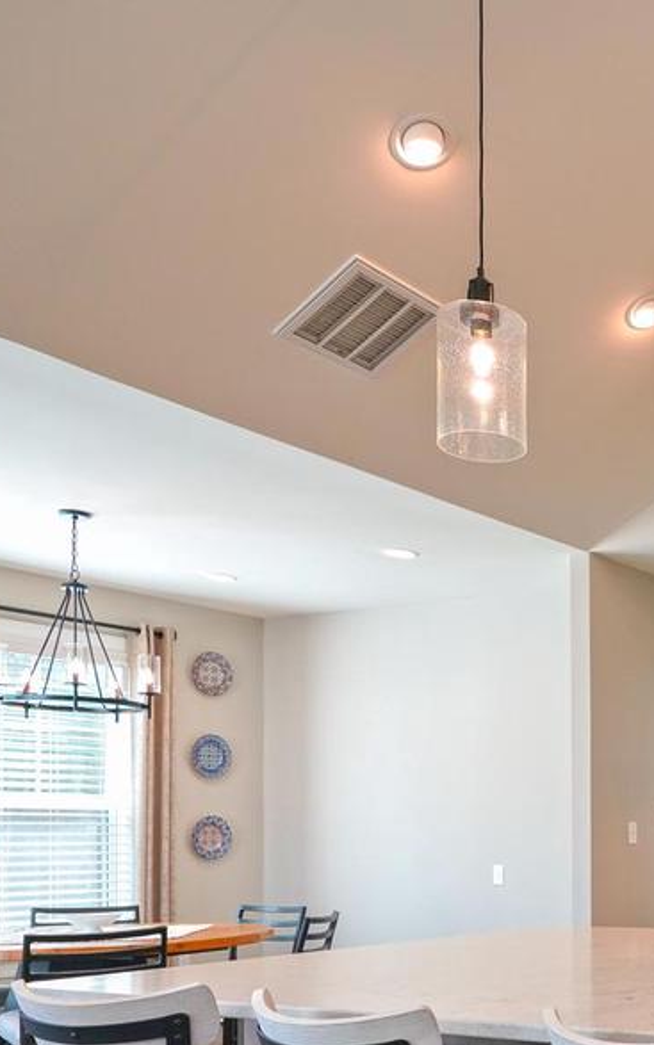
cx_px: 893
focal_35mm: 40
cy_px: 824
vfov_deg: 46.9
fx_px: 1140
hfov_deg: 26.2
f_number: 4
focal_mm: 16
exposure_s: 1/160
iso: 640
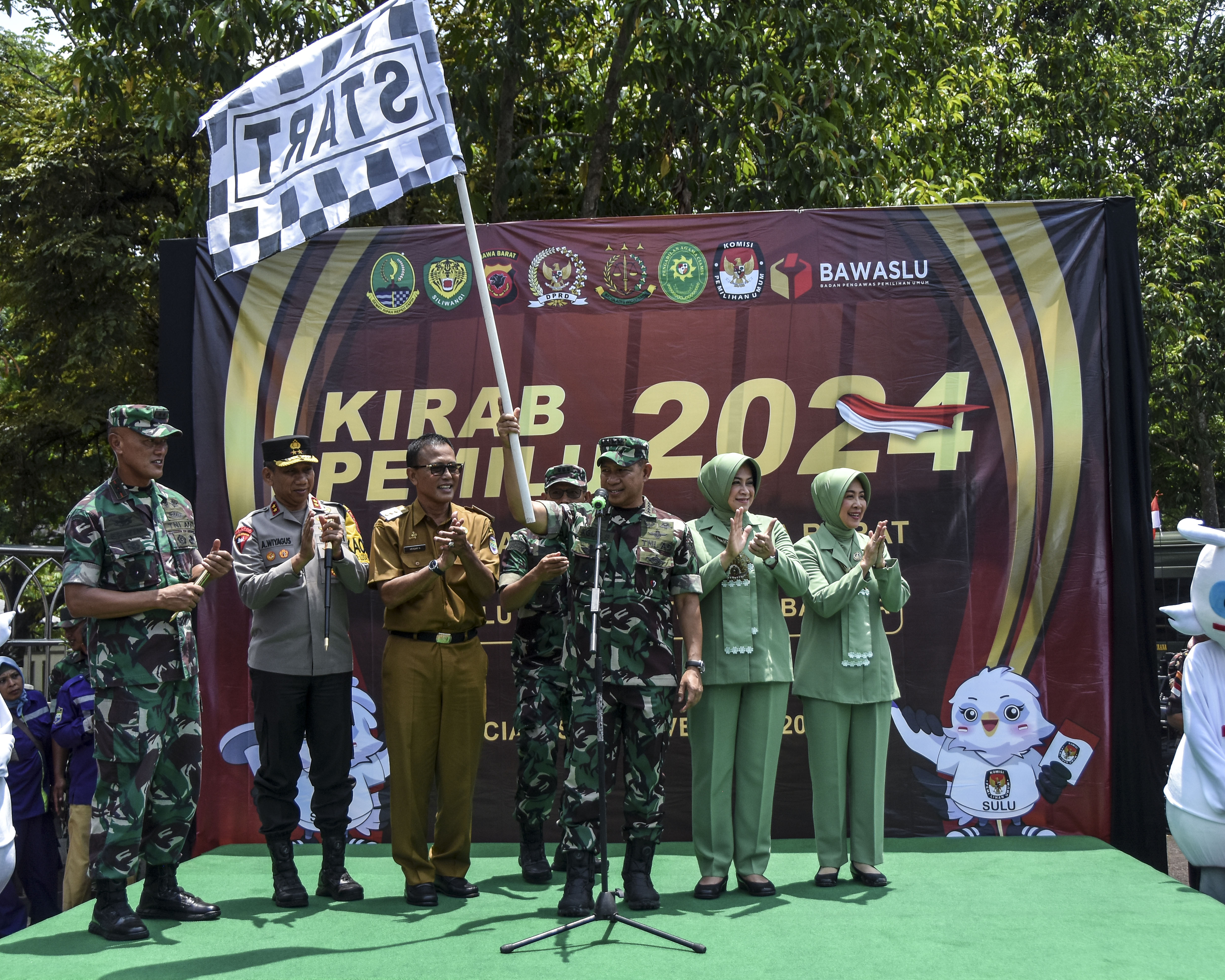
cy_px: 487
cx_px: 592
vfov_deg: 36.5
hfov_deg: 44.8
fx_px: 1486
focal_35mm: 41
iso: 400
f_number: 3.8
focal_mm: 24
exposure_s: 1/2500
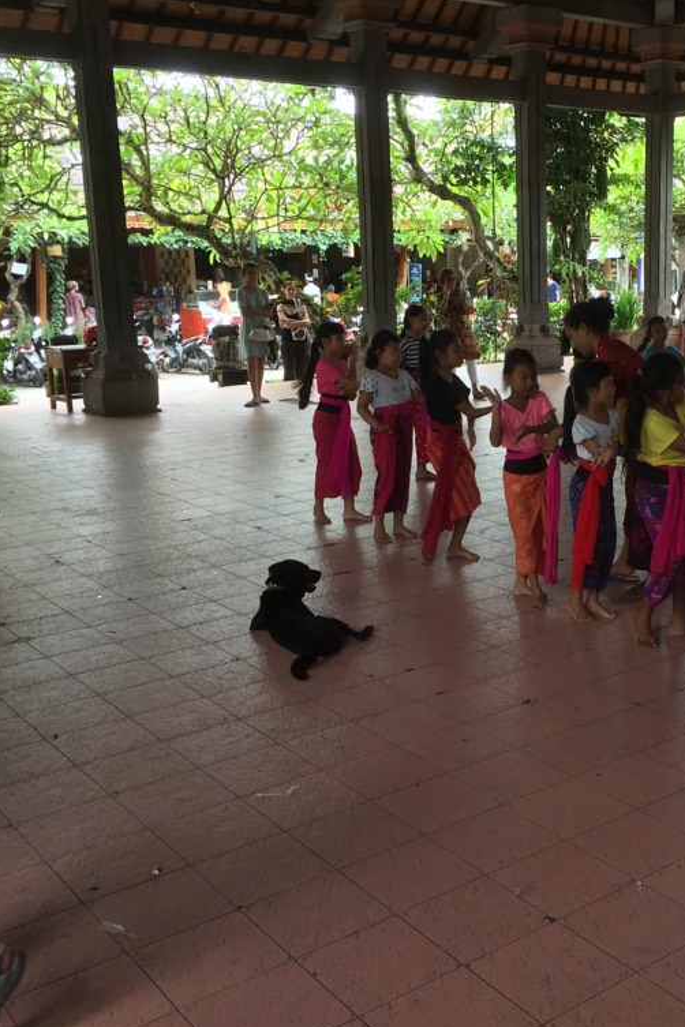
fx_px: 1170
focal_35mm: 41
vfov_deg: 47.4
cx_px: 542
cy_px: 521
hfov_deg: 31.8
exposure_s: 1/100
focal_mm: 4.15
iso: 32
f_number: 2.2
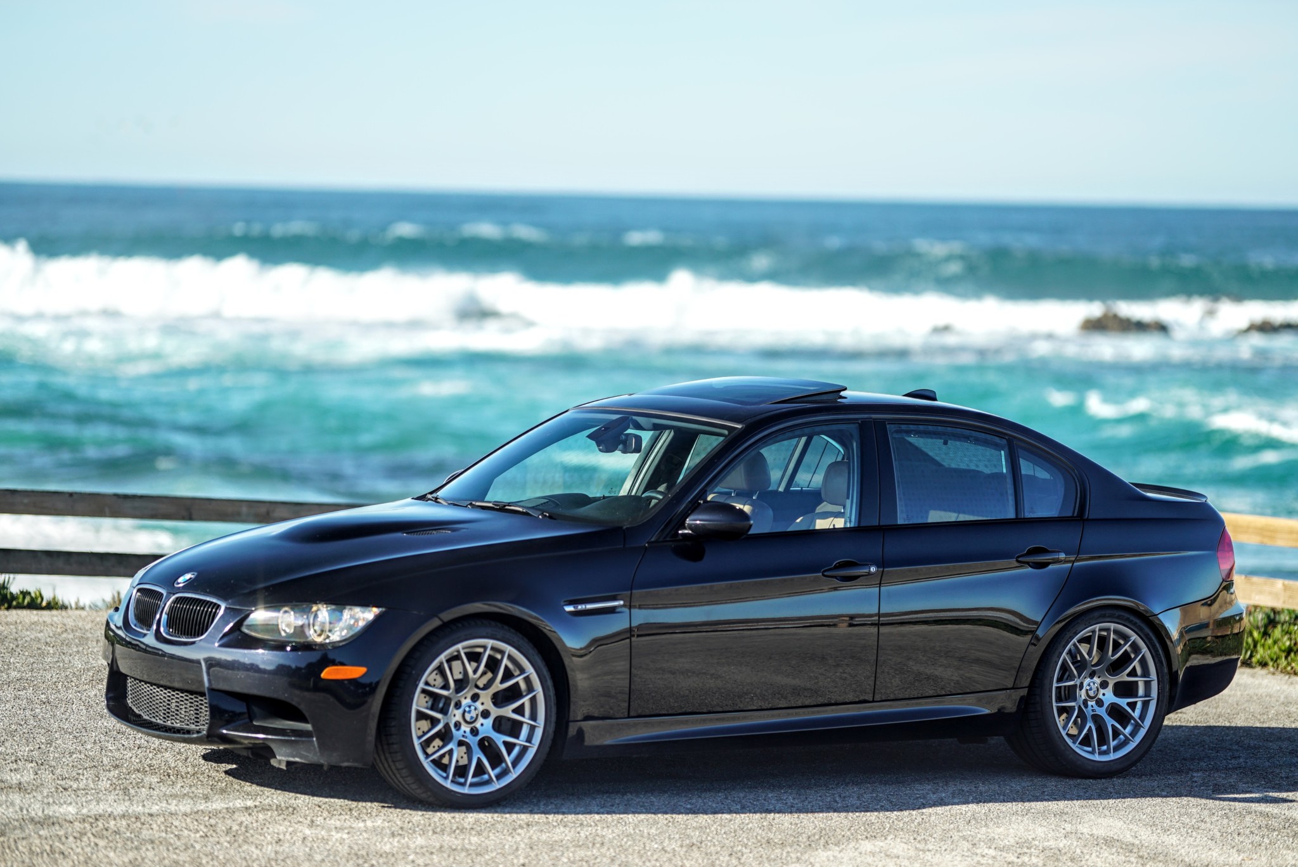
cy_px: 434
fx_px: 3788
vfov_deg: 13.1
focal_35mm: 105
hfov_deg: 19.4
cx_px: 649
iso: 100
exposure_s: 1/2500
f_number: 1.4
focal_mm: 105
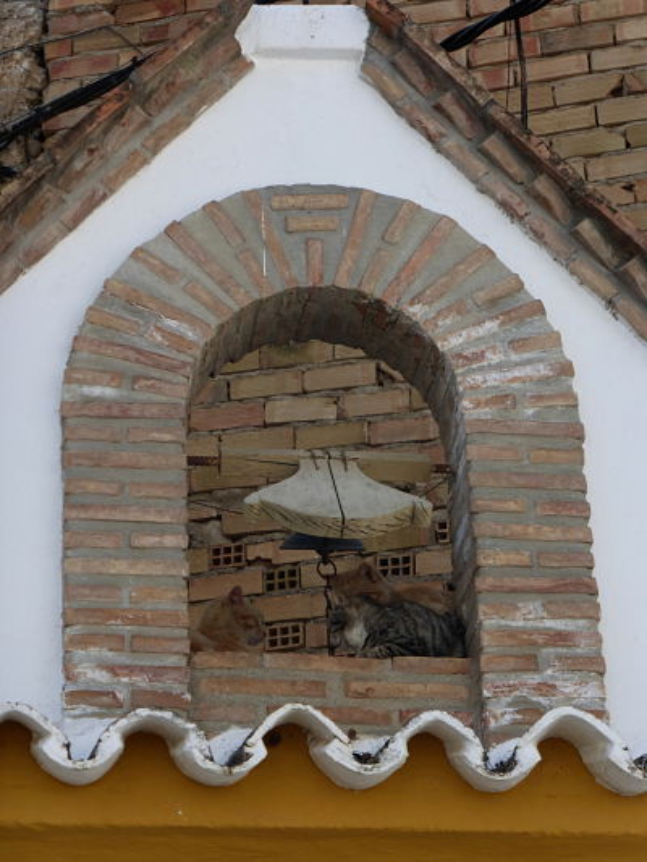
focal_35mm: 145
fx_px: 3612
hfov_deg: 10.2
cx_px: 324
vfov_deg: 13.6
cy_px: 431
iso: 100
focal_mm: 25.9
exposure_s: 1/320
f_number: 5.4
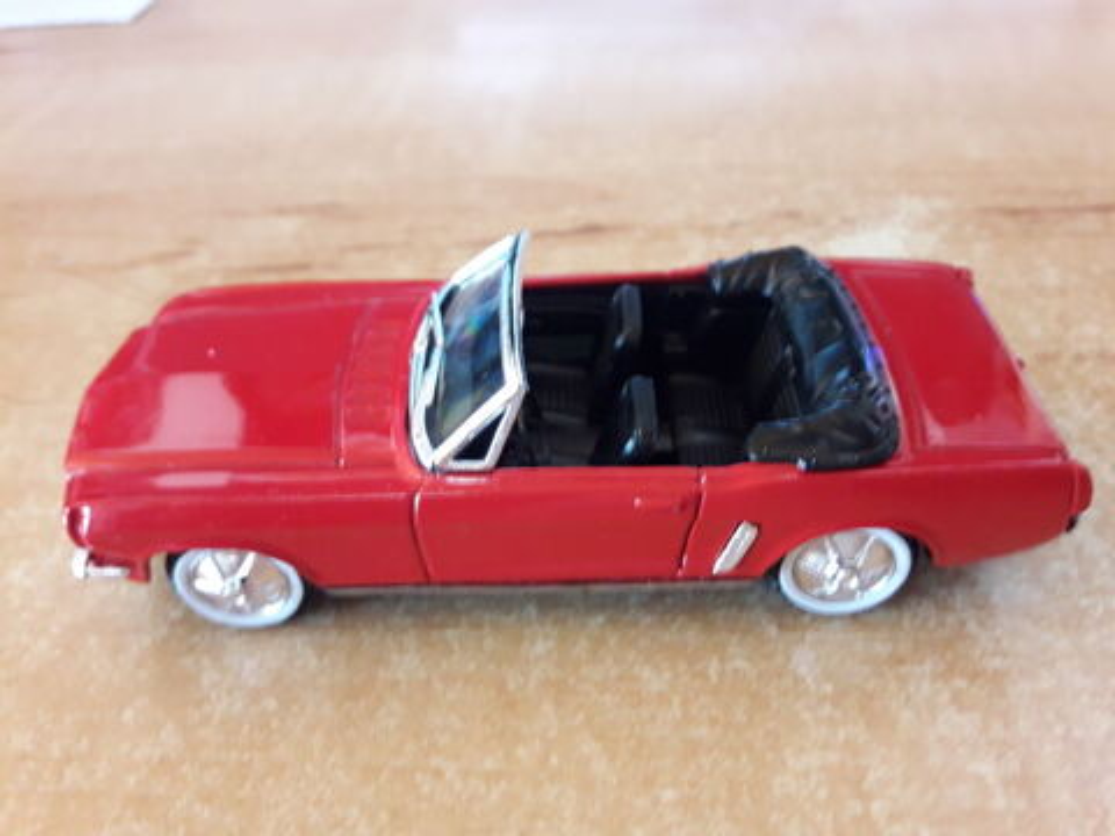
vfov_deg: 49.7
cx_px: 558
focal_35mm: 28
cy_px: 418
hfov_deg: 63.4
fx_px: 902
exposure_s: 1/17
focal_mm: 3.7
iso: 160
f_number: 1.9
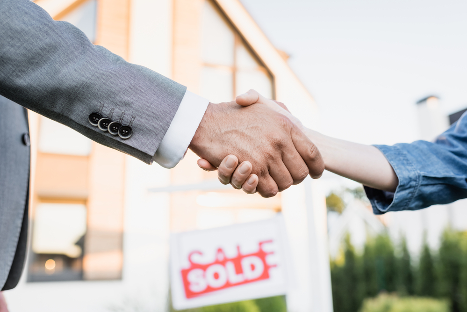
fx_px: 454
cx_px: 234
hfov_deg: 54.4
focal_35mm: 35
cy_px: 156
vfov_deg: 37.9
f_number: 3.5
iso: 160
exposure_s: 1/200
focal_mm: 35
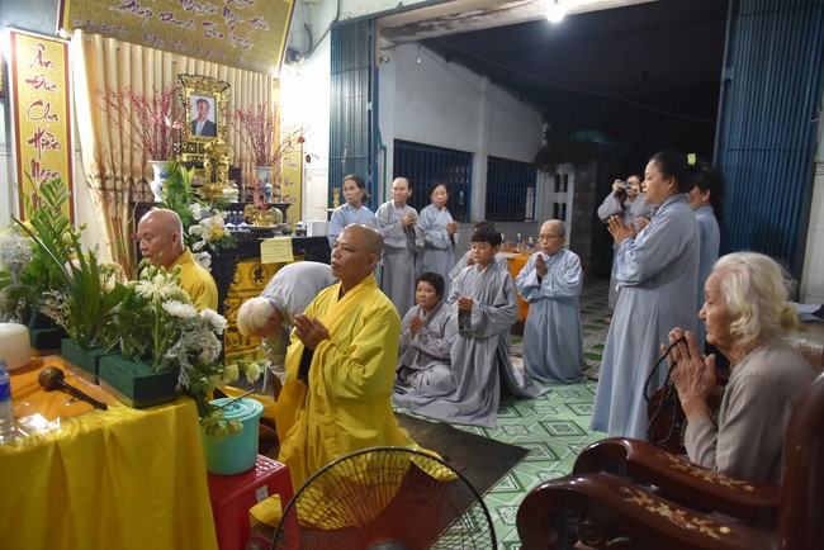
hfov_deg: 73.7
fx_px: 550
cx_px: 412
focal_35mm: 24
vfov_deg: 53.2
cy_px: 275
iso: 1600
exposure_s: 1/80
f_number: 4.5
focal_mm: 24
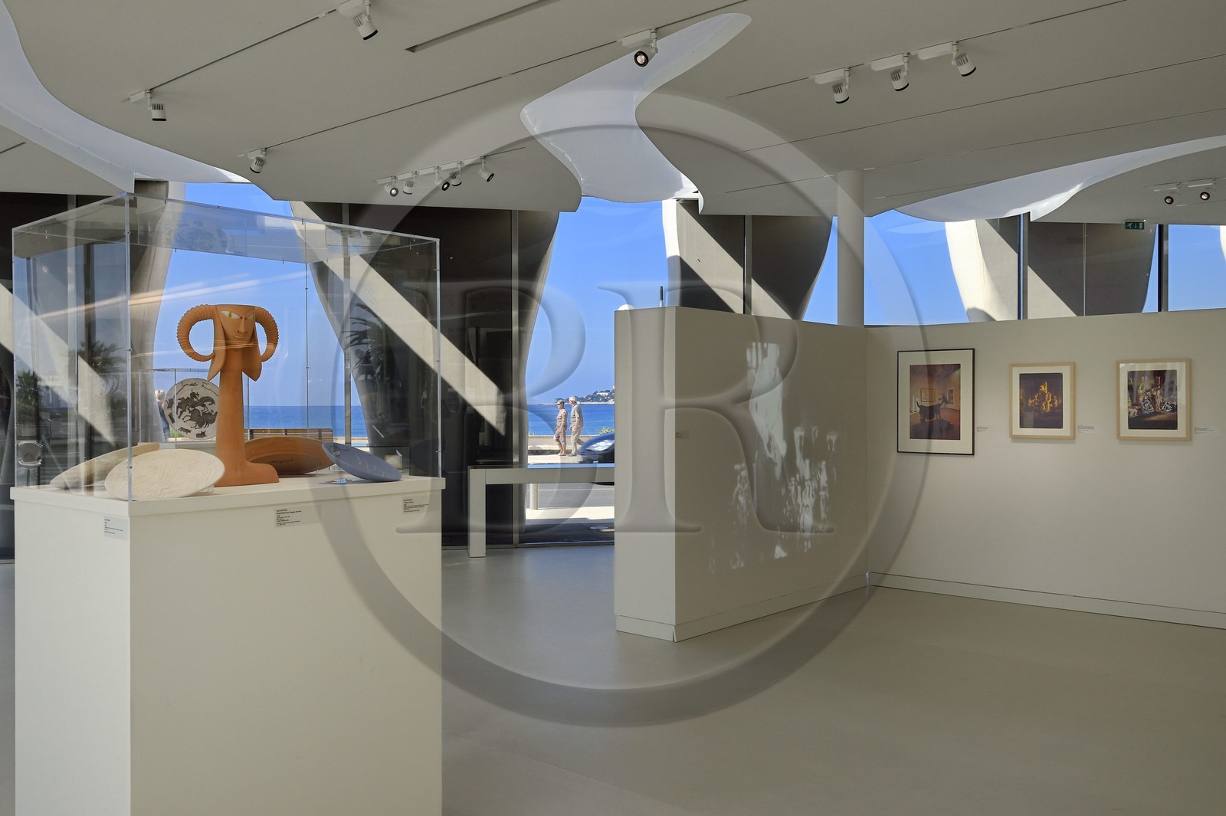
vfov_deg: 42.3
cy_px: 408
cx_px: 613
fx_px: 1055
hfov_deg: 60.3
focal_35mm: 31
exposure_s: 1/100
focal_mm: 31
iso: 800
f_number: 10
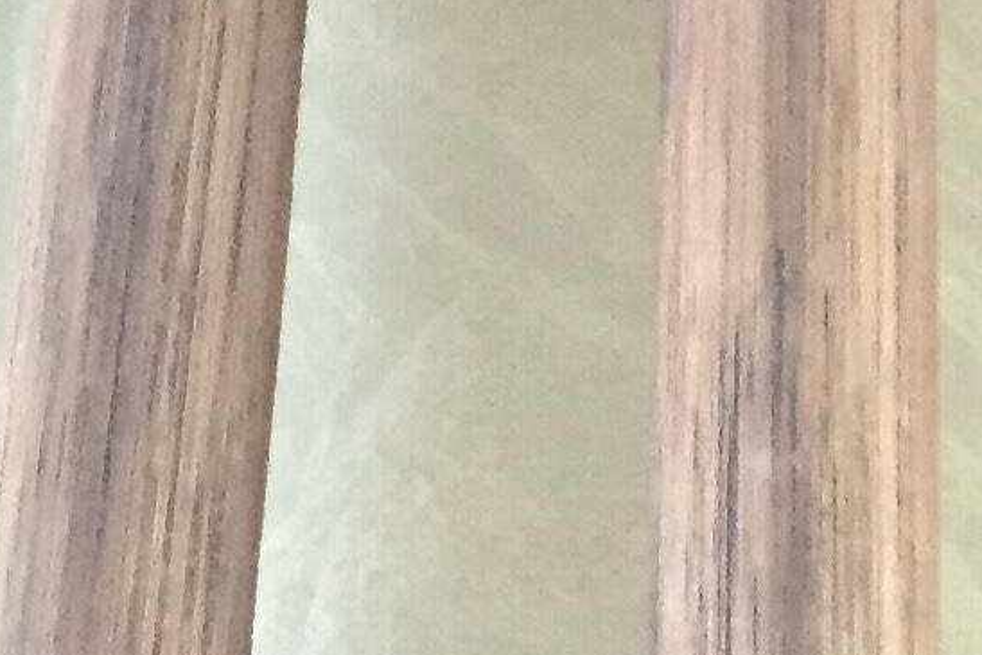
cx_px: 652
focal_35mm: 180
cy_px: 1113
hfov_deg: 11.4
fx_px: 4911
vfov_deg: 7.4
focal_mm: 4.15
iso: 250
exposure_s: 1/20
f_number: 2.2
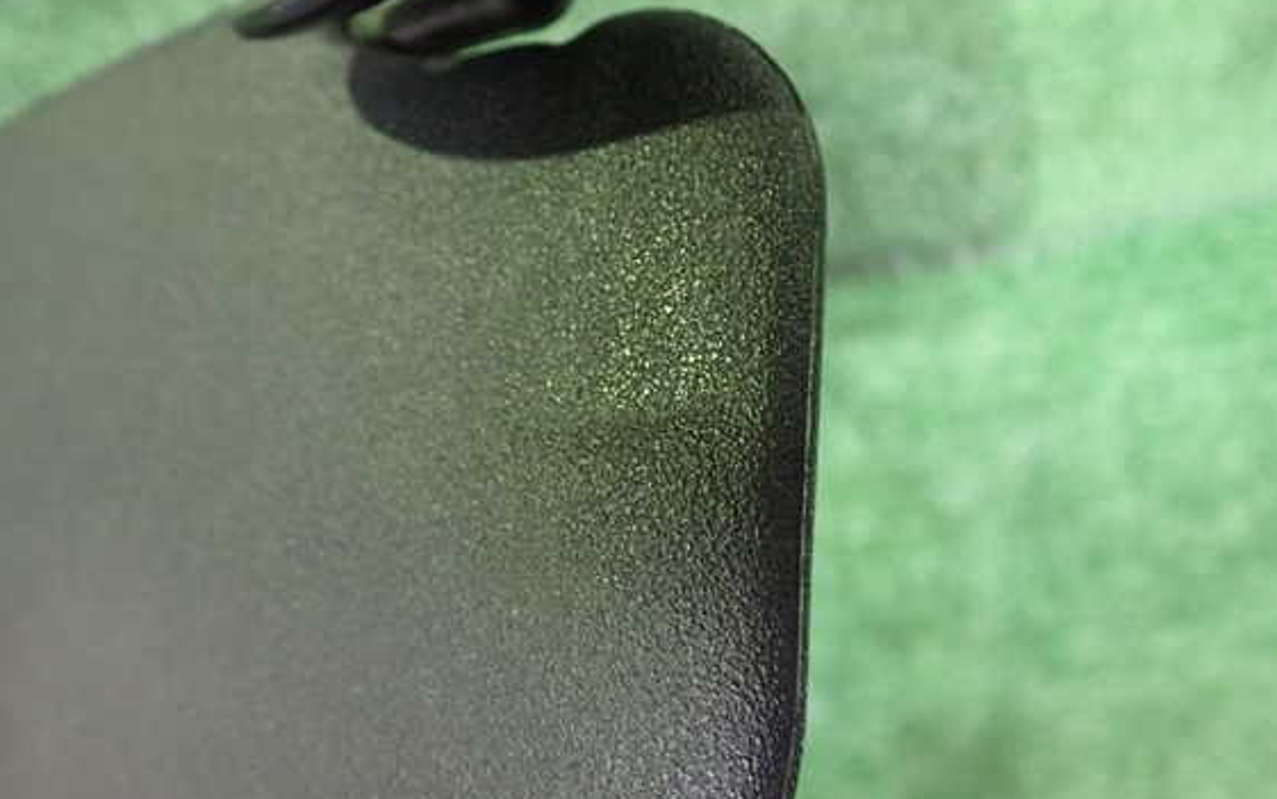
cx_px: 605
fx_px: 1184
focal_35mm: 34
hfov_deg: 56.7
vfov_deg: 37.3
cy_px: 357
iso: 800
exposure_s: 1/30
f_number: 2.3
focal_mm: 5.4
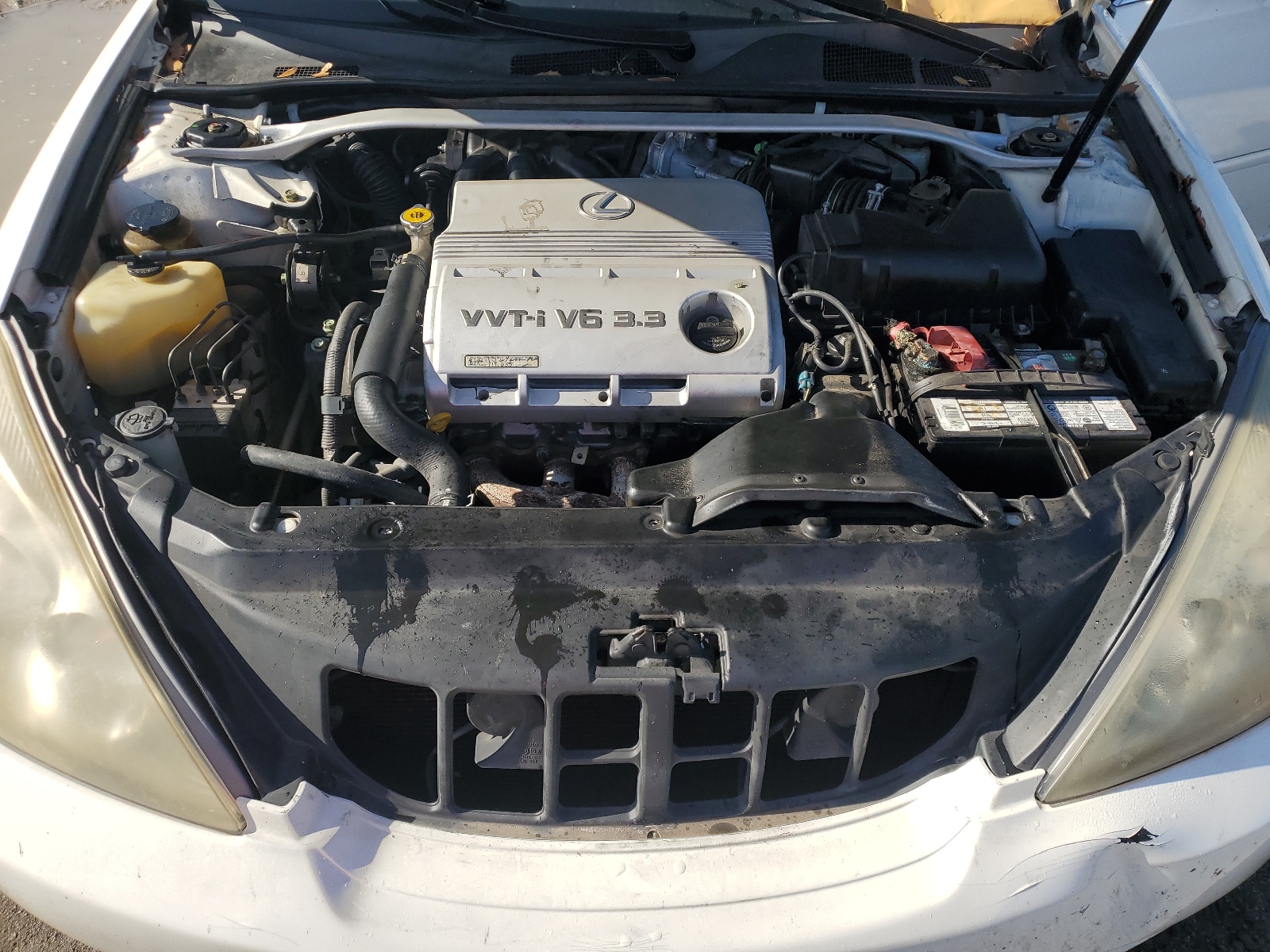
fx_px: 954
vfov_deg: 53.1
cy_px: 476
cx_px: 635
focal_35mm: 26
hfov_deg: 67.3
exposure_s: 1/2500
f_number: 1.5
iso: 50
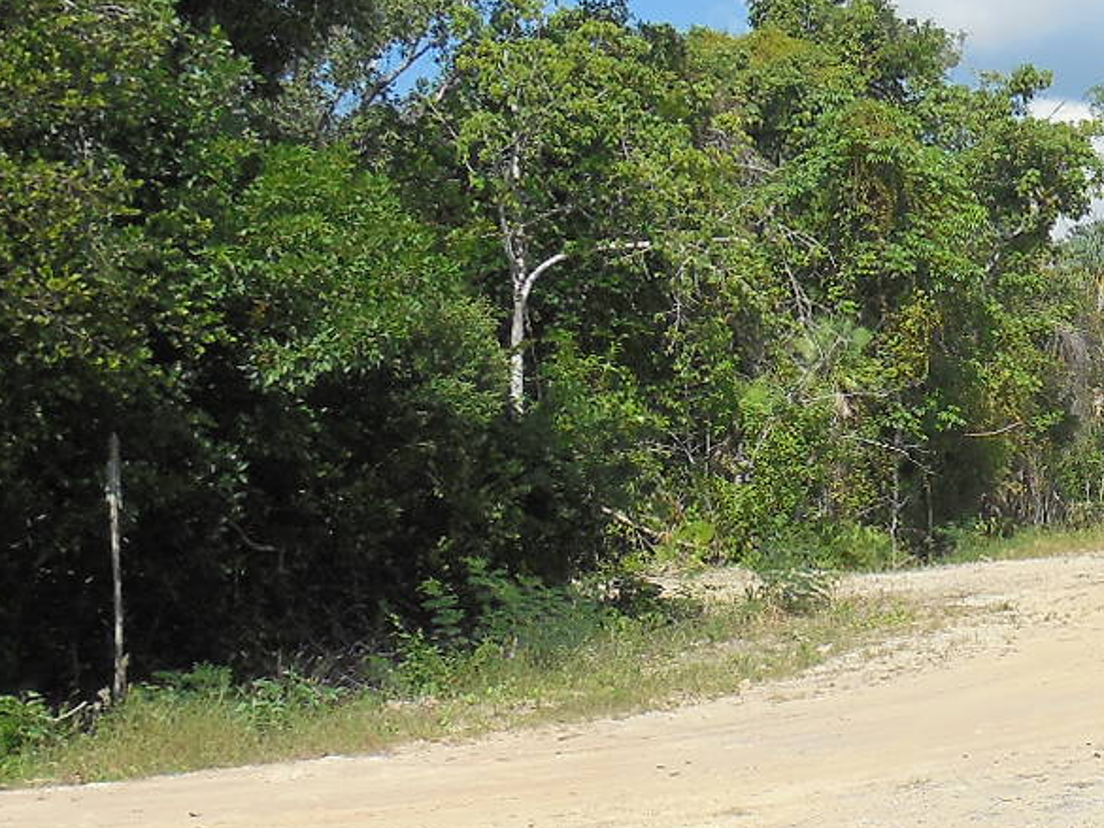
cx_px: 1185
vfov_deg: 18.0
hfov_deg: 22.6
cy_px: 447
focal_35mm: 82
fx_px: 2616
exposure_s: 1/640
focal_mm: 5.3
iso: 125
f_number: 6.5
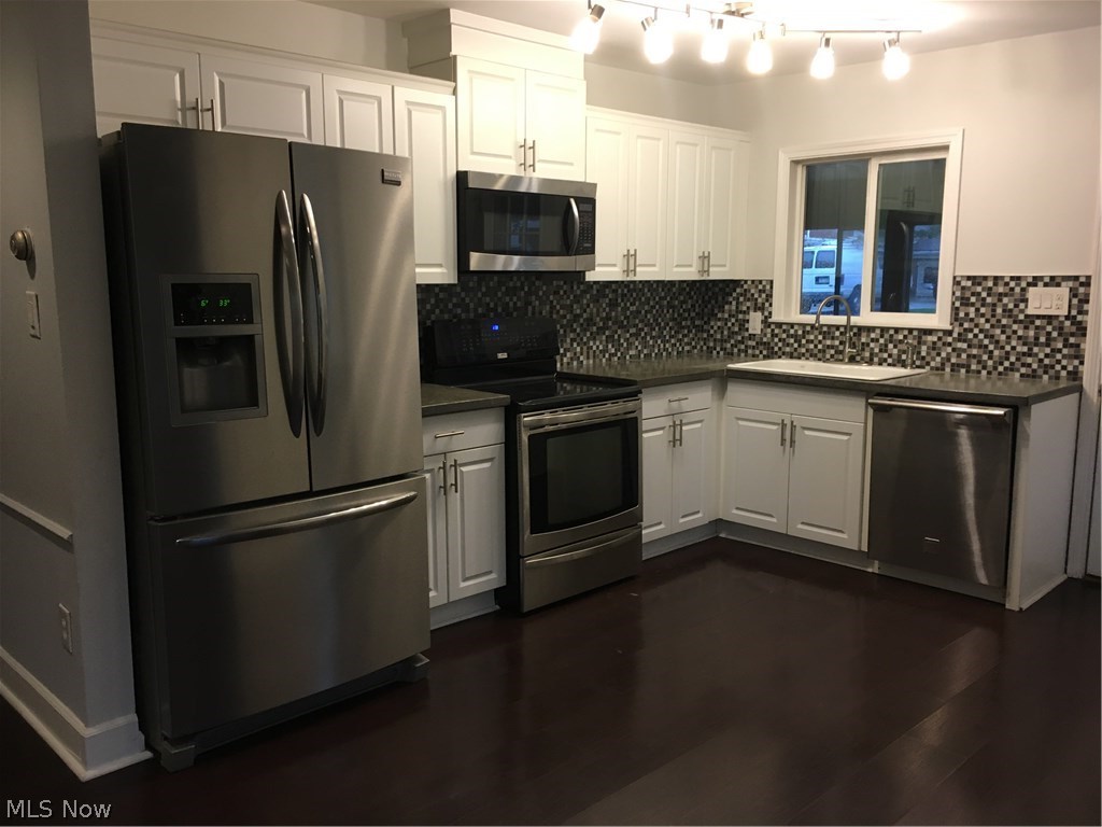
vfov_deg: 48.2
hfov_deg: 61.7
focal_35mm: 29
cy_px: 414
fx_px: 923
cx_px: 551
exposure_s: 1/30
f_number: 2.2
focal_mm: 4.15
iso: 100
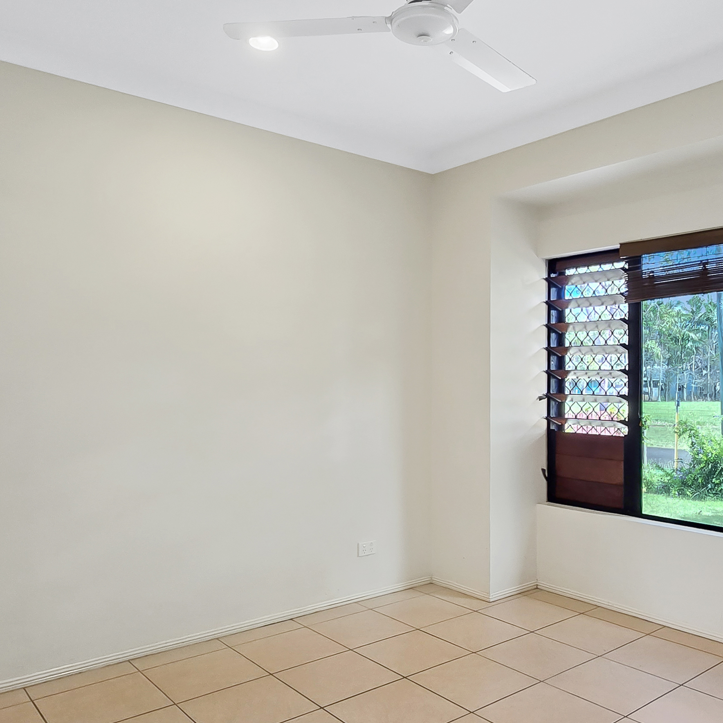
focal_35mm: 26
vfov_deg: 60.5
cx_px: 463
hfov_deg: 59.9
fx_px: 614
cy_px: 427
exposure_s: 1/60
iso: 125
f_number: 2.2
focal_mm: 2.2
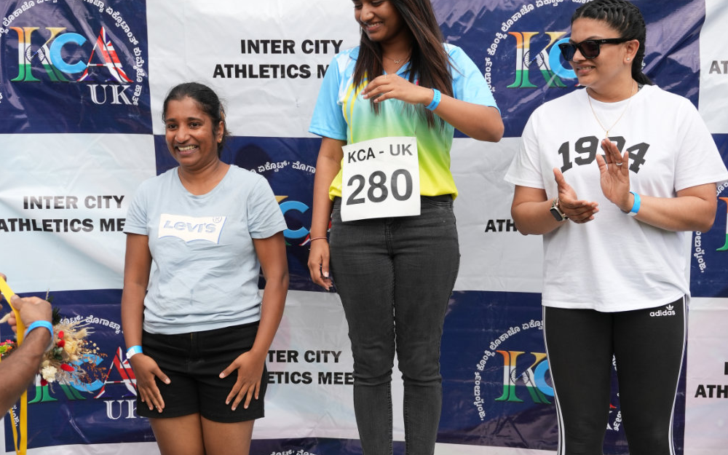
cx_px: 358
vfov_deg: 25.8
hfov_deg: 40.3
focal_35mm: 50
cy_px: 252
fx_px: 992
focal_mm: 32
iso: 250
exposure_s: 1/2000
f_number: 2.8
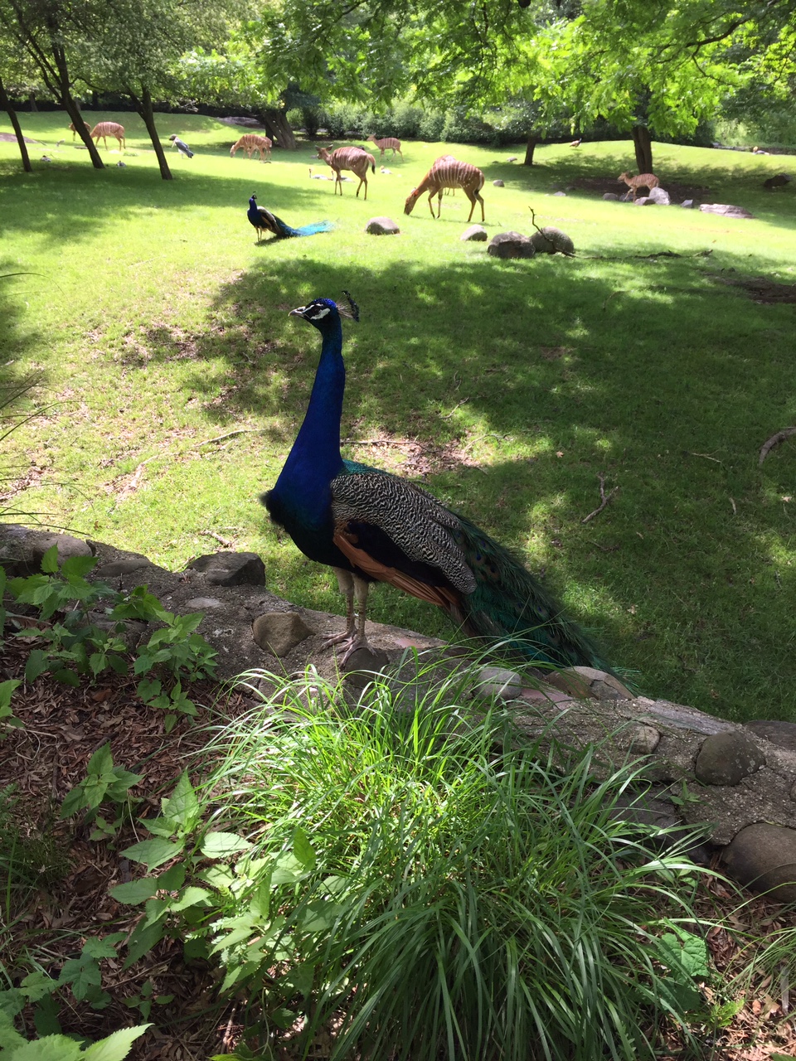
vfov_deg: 61.7
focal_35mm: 29
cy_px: 530
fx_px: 889
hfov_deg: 48.2
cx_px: 398
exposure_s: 1/297
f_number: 2.2
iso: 32
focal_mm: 4.15
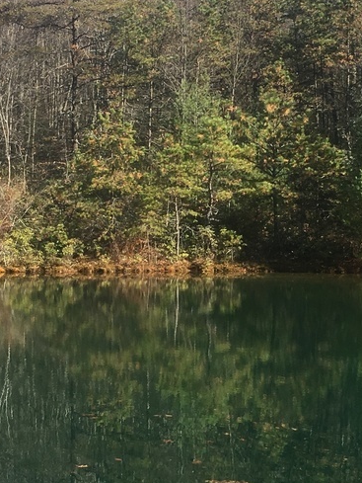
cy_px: 272
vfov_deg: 22.0
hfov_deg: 16.6
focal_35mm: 89
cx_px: 225
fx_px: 1240
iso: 25
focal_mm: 4.15
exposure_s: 1/686
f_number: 2.2
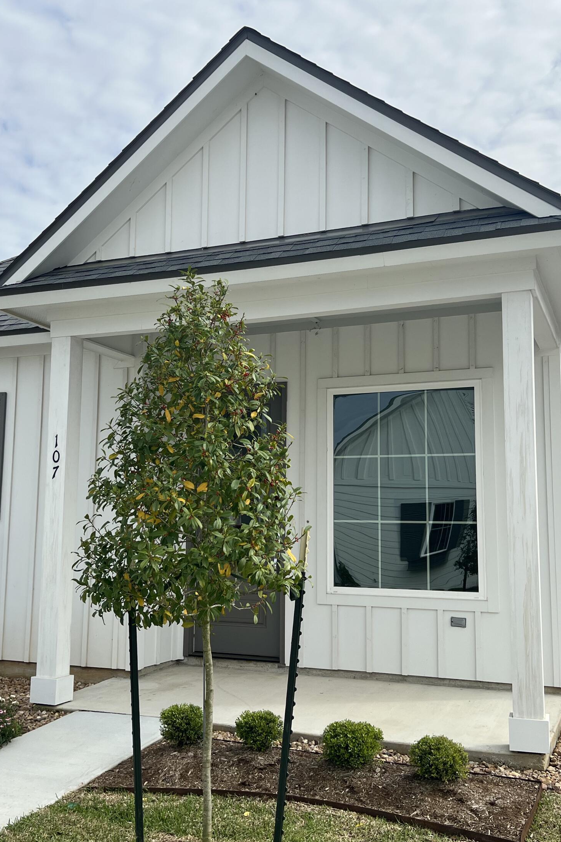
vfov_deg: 51.9
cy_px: 420
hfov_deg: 35.9
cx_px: 266
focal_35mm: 37
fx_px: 865
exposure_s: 1/5319
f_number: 1.5
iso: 50
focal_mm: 5.7
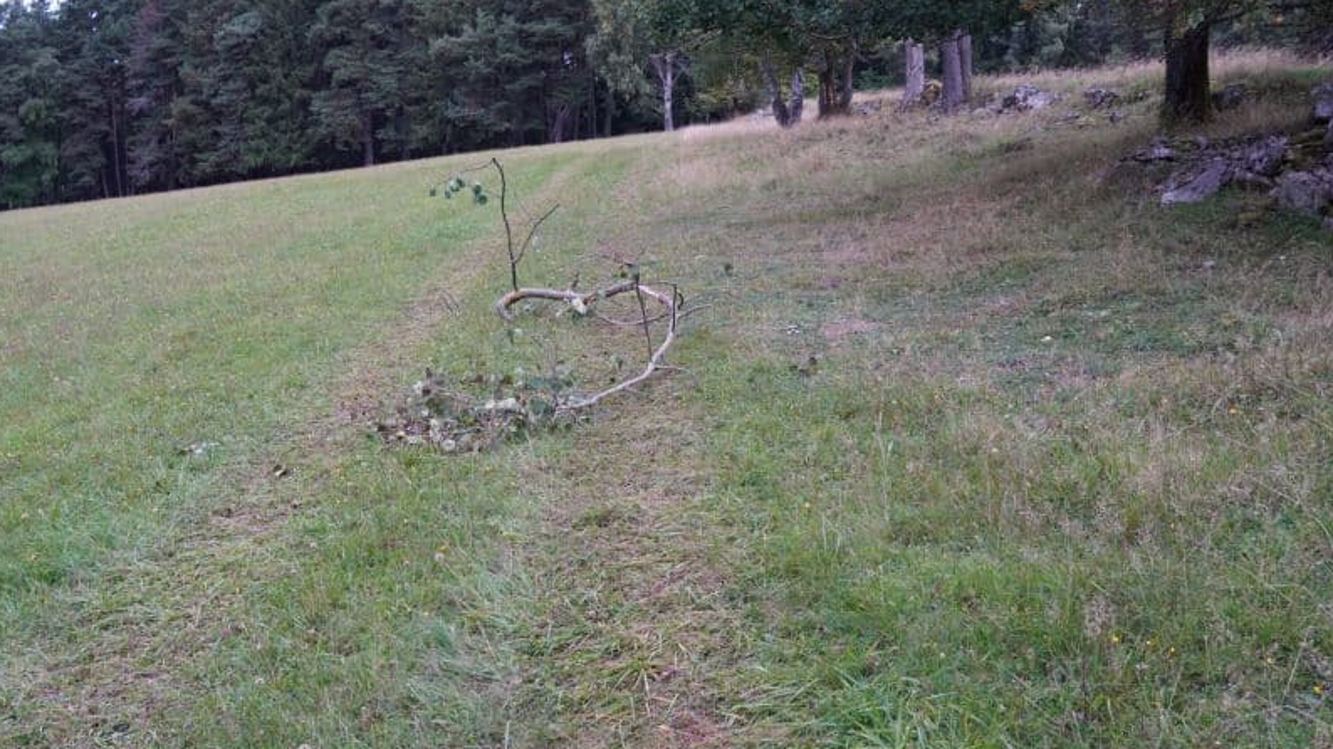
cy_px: 323
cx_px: 665
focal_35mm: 38
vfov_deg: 31.1
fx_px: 1343
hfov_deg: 52.8
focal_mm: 24
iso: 640
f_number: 4
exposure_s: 1/40
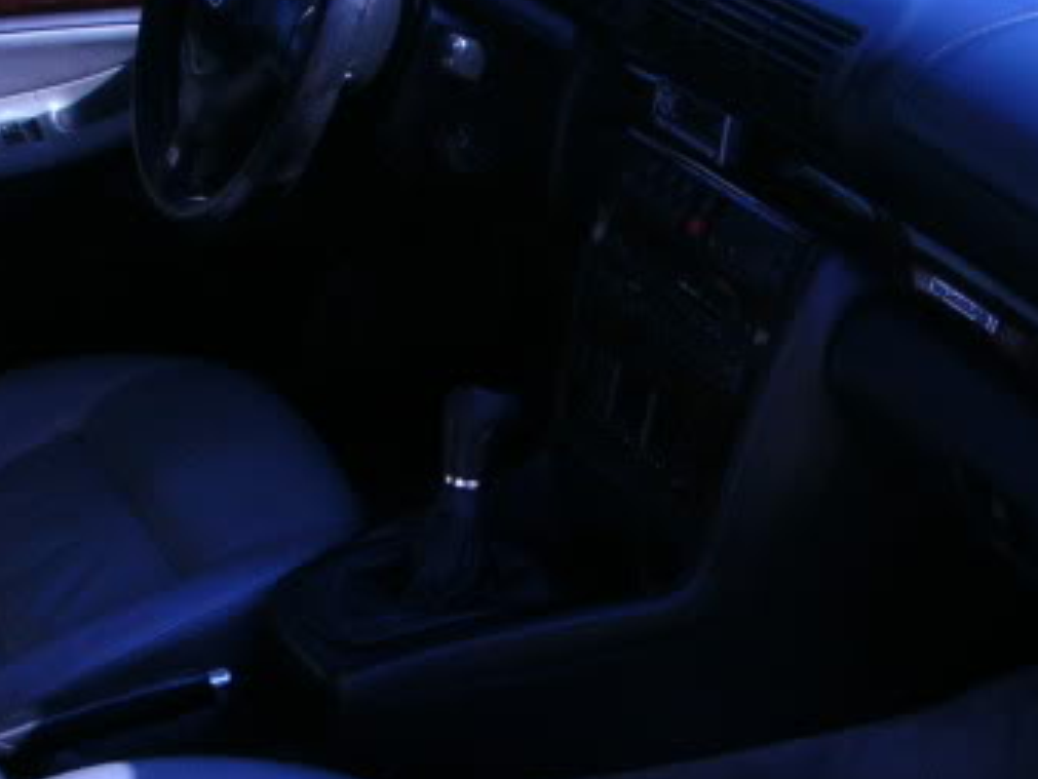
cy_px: 530
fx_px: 2490
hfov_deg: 23.5
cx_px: 524
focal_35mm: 83
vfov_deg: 17.7
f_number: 8.5
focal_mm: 5.8
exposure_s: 1/44.3
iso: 100
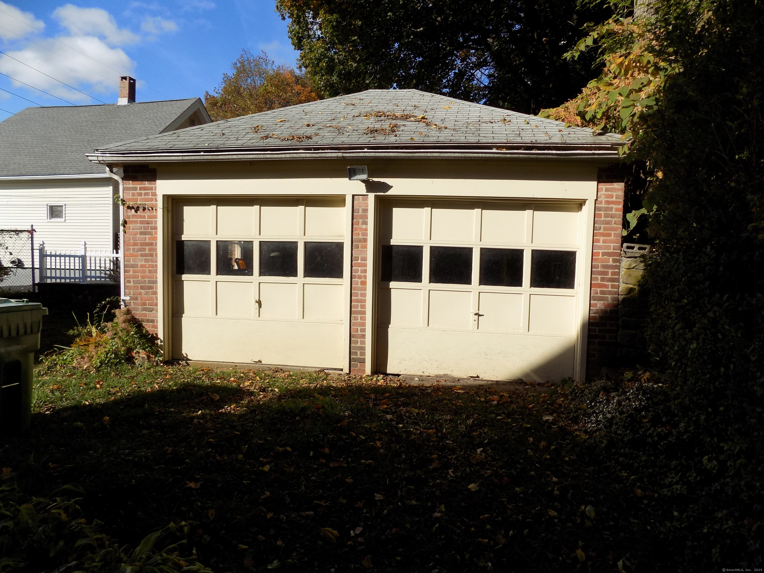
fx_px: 508
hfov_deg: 73.9
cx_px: 382
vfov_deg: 58.9
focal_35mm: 23
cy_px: 286
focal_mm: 4
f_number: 3.1
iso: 80
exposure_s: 1/1000
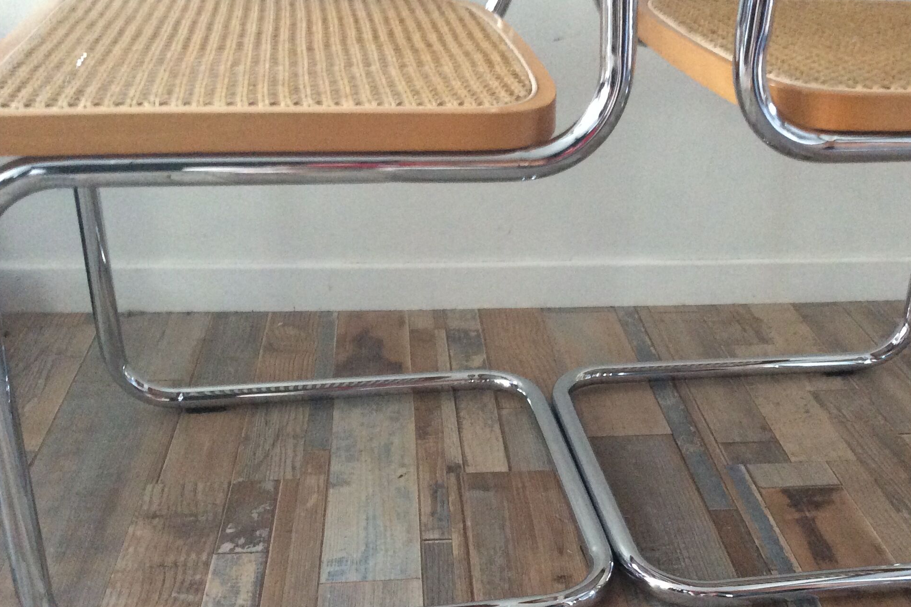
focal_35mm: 45
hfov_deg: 43.4
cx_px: 551
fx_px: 1139
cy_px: 377
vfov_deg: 29.8
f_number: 2.4
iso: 200
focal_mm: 3.3
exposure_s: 1/25
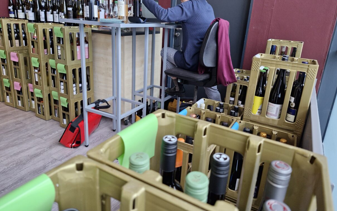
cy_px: 85
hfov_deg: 72.5
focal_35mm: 25
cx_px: 168
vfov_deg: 49.0
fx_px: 230
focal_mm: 5.54
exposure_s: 1/180
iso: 250
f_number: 1.8
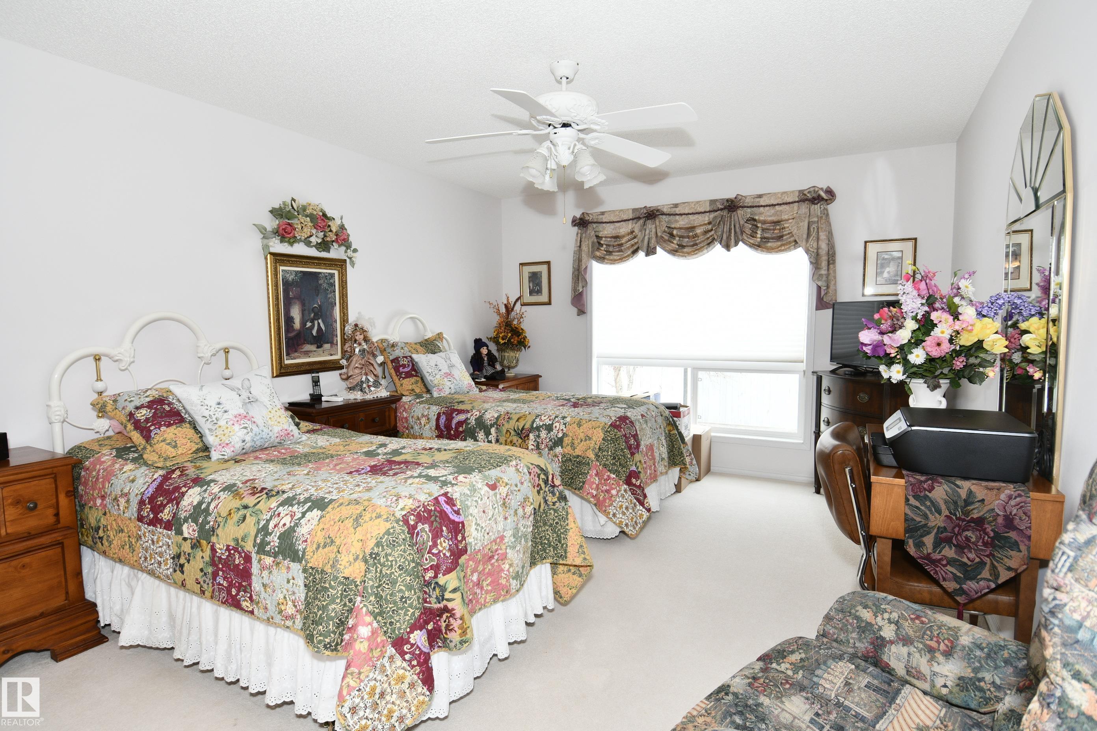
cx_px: 548
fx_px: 548
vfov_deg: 67.4
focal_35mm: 18
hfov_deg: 90.0
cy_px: 366
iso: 400
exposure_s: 1/60
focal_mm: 12
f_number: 5.6
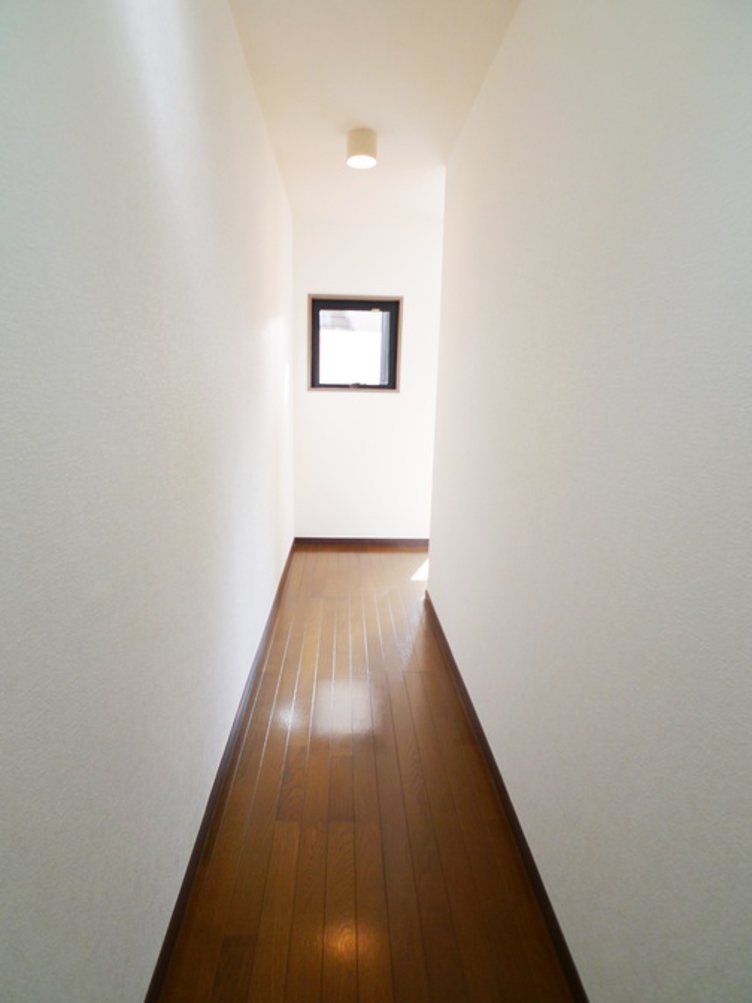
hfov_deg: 54.9
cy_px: 519
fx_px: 724
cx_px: 362
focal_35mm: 25
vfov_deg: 69.4
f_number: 2
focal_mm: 5.1
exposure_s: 1/50
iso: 80
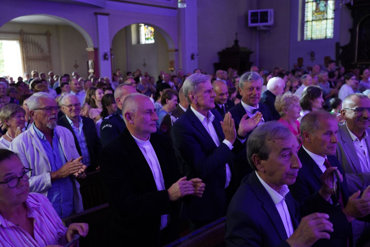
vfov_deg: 40.0
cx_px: 185
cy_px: 124
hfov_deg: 57.2
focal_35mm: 33
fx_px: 339
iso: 6400
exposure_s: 1/100
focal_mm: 33
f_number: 4
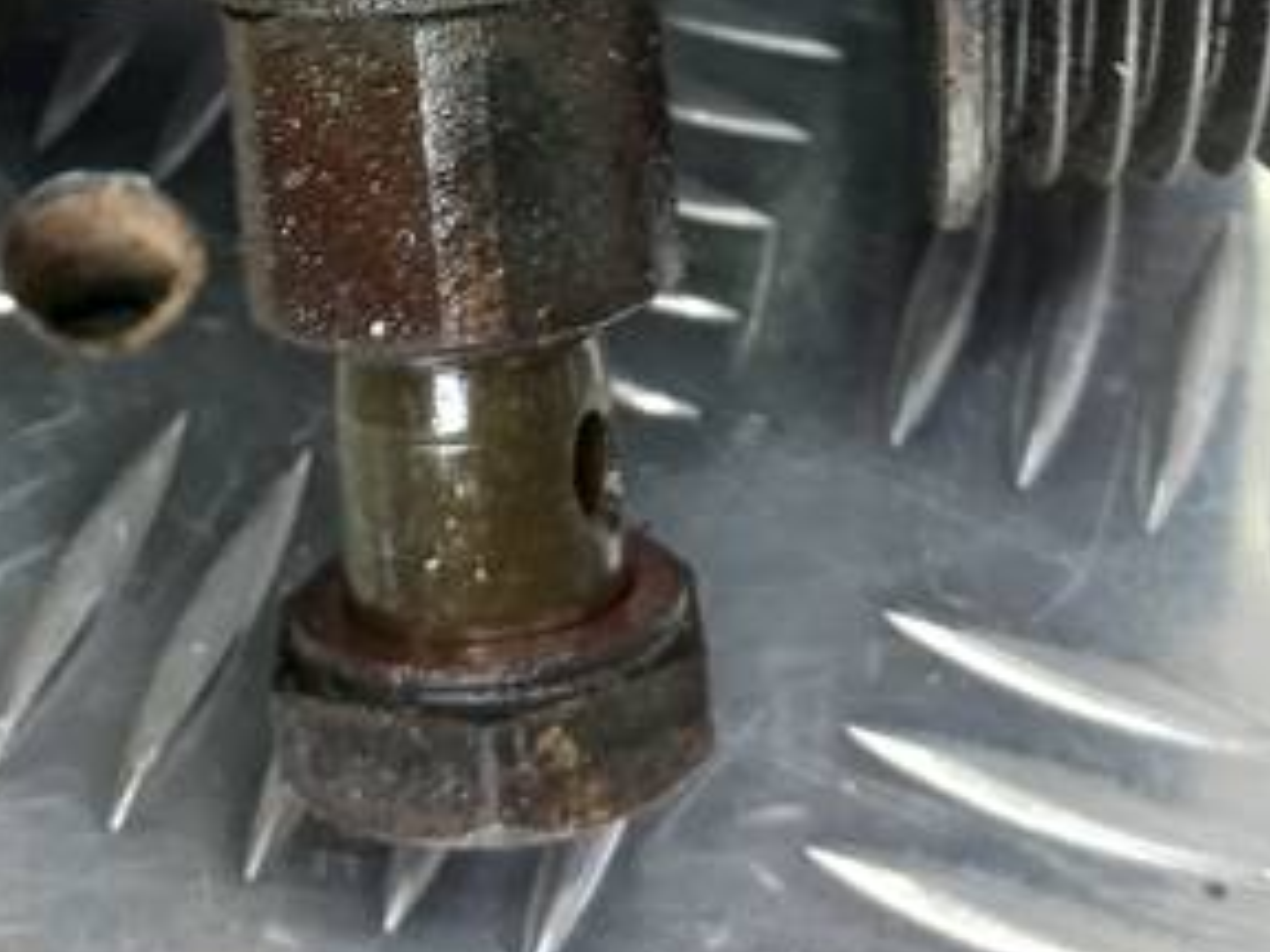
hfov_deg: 22.0
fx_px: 3265
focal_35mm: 89
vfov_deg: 15.5
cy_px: -401
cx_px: 467
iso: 80
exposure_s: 1/50
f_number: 1.8
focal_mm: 4.6
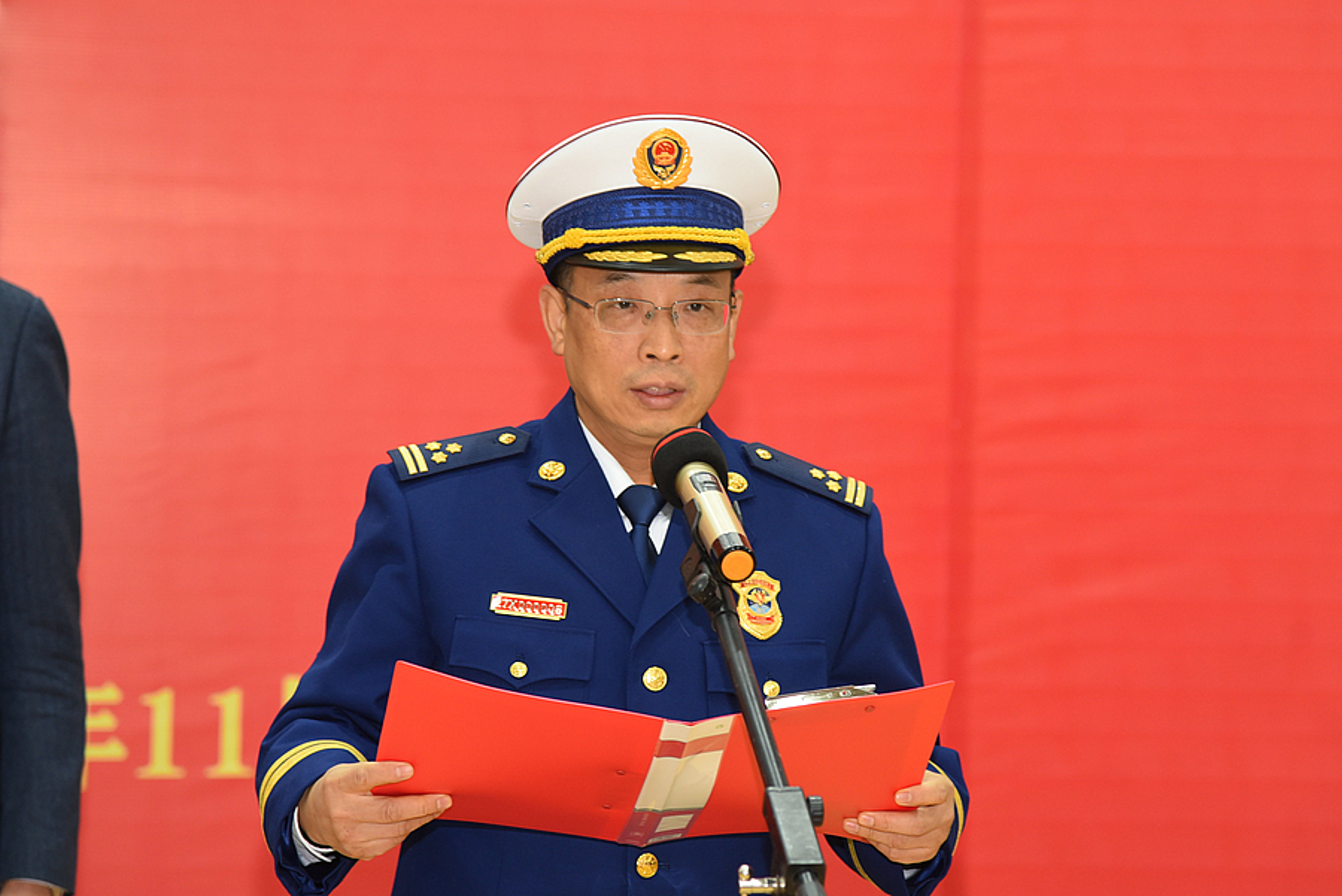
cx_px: 671
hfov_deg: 17.1
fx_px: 4475
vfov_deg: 11.4
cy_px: 448
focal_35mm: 120
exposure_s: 1/80
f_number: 4.5
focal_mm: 120
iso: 800
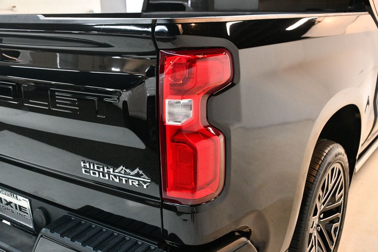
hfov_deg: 48.5
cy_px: 126
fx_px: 420
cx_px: 189
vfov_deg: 33.4
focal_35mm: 40
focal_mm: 27
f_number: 4
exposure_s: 1/100
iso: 3200
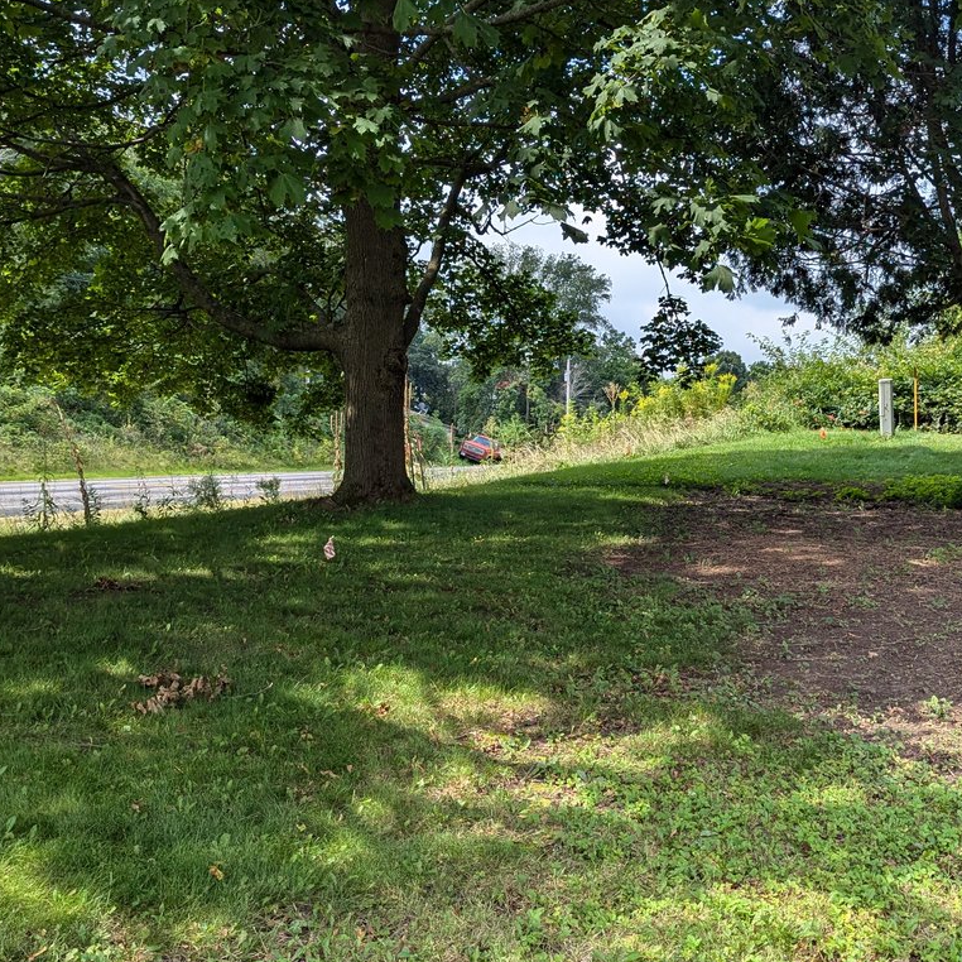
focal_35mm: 42
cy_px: 480
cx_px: 573
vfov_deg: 40.0
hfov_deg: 39.9
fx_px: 1321
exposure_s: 1/1038
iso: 44
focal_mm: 6.81
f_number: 1.85
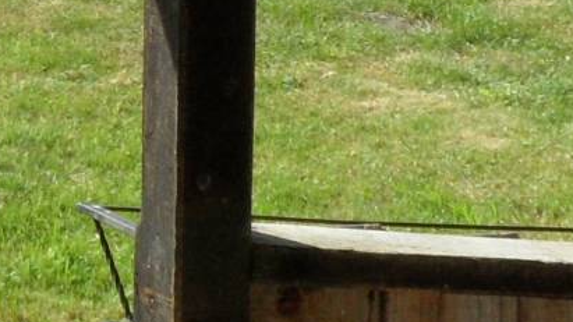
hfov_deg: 15.4
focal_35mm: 122
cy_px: -173
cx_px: -417
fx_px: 1853
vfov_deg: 9.6
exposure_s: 1/250
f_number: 4.6
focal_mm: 3.9
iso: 80
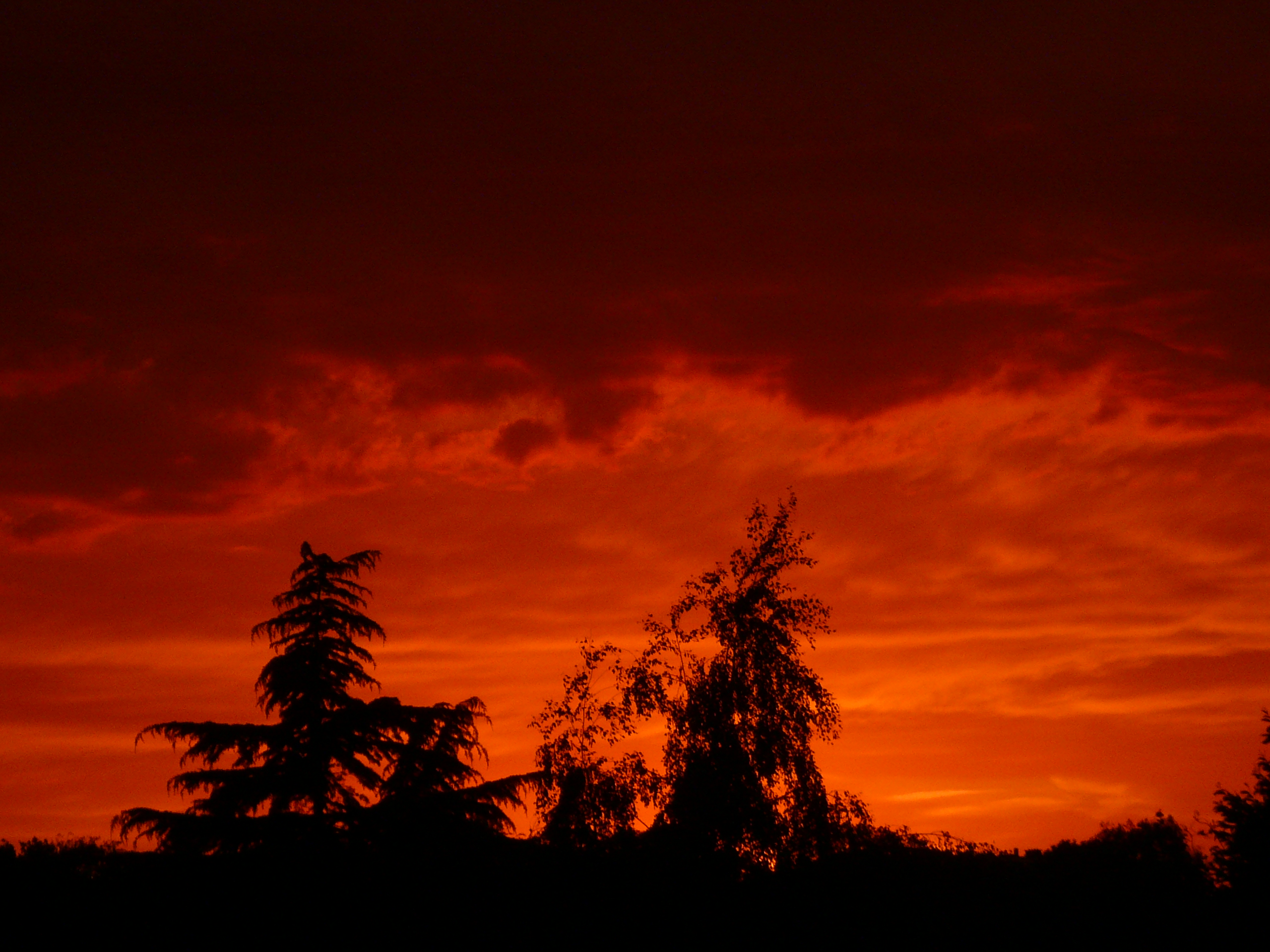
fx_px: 4146
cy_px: 476
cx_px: 635
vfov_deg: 13.1
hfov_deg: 17.4
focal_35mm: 113
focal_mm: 15.5
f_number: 5.3
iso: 100
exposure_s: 1/250
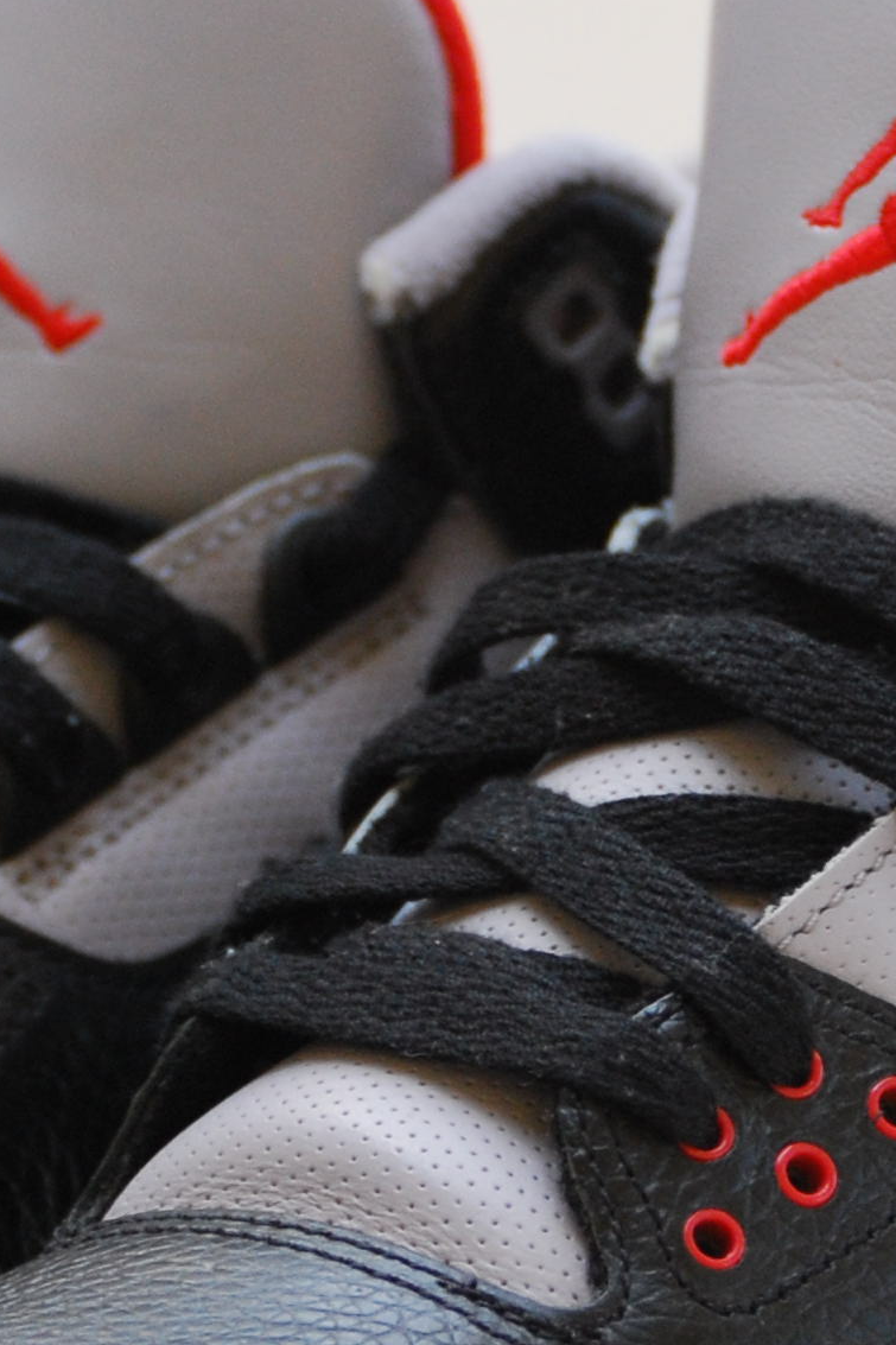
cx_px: 507
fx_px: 11501
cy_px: 1051
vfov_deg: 6.7
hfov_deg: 4.5
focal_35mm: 308
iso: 560
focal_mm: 60
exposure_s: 1/125
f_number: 4.2
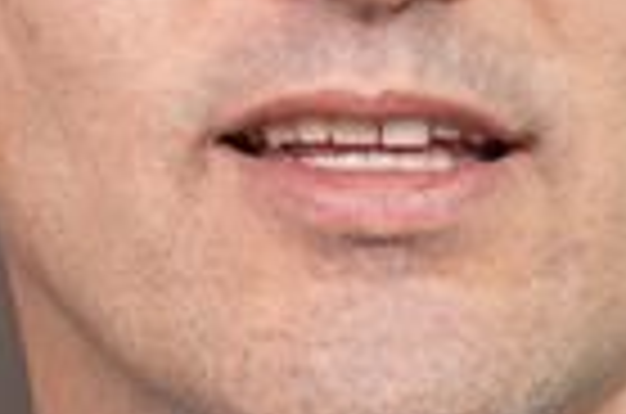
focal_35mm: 1877
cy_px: -88
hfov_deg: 1.1
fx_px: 32564
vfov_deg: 0.7
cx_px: -23
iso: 640
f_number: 2.8
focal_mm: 400
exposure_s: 1/250
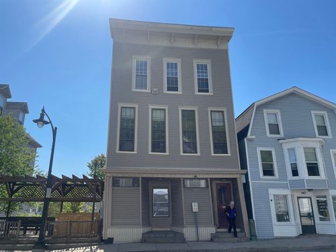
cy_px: 126
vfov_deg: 53.1
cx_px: 168
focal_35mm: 26
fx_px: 252
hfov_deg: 67.3
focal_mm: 4.2
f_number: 1.6
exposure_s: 1/5556
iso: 32
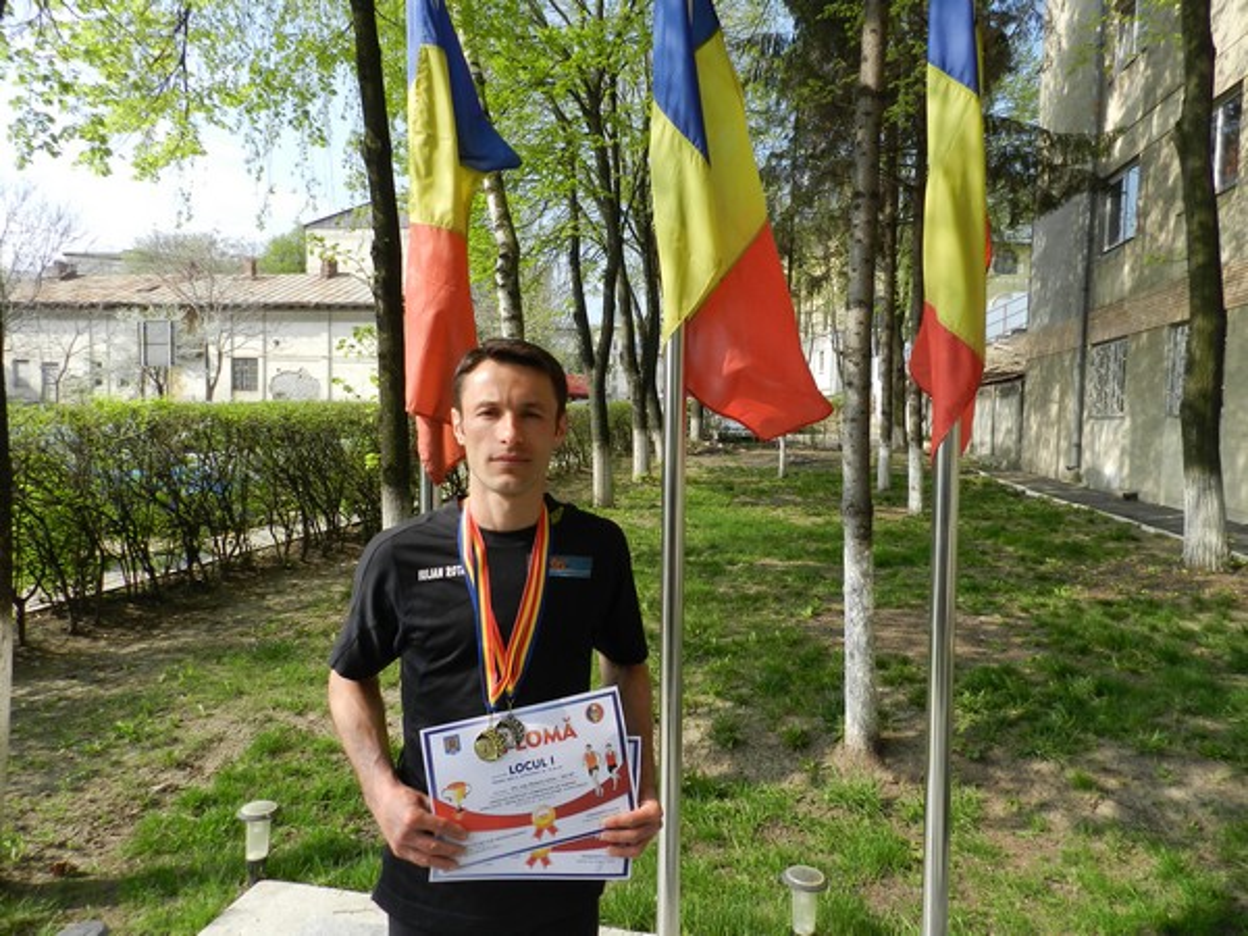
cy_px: 468
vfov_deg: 58.9
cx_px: 624
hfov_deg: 73.9
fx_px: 829
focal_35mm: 23
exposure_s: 1/800
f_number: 3.4
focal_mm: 4
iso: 160
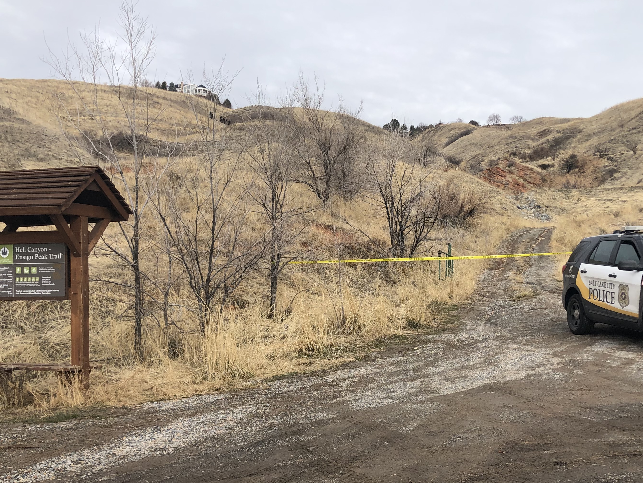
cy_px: 299
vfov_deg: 34.2
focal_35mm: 42
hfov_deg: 44.6
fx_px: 780
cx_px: 379
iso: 20
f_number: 1.8
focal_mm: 3.99
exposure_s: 1/1429
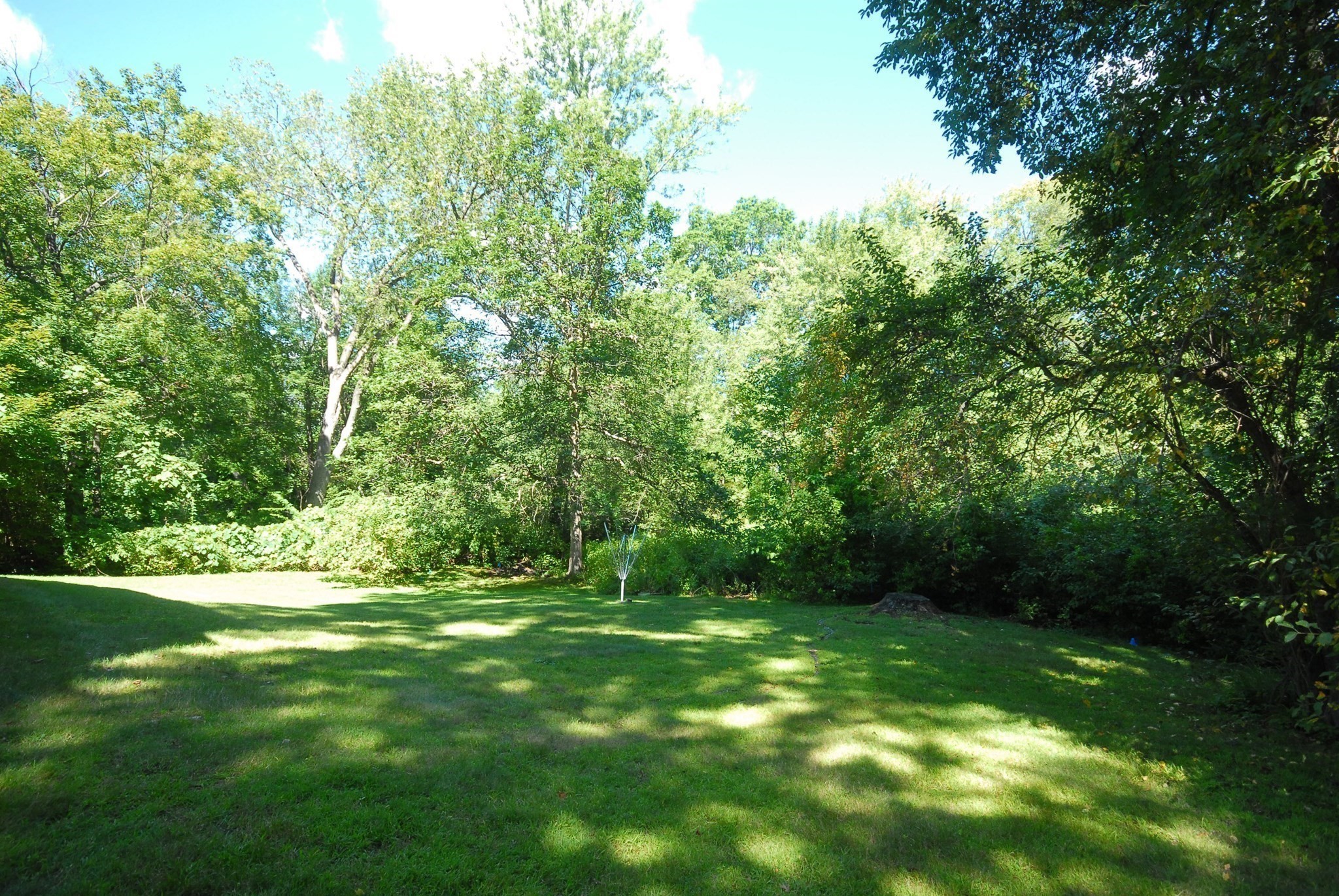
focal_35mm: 20
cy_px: 448
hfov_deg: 85.4
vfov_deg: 63.4
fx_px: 726
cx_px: 670
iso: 400
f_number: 9
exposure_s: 1/60
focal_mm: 13
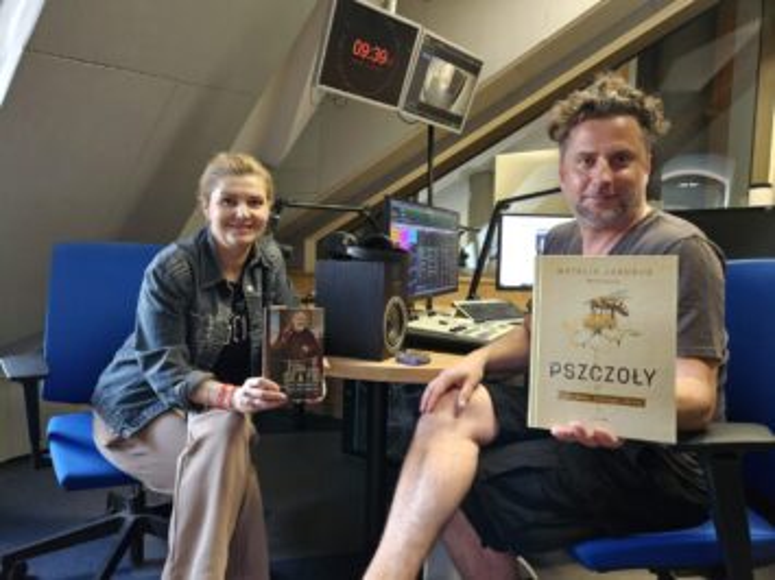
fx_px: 515
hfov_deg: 73.9
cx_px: 388
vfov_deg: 58.9
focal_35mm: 23
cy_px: 290
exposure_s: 1/100
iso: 800
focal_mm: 5.4
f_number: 1.8
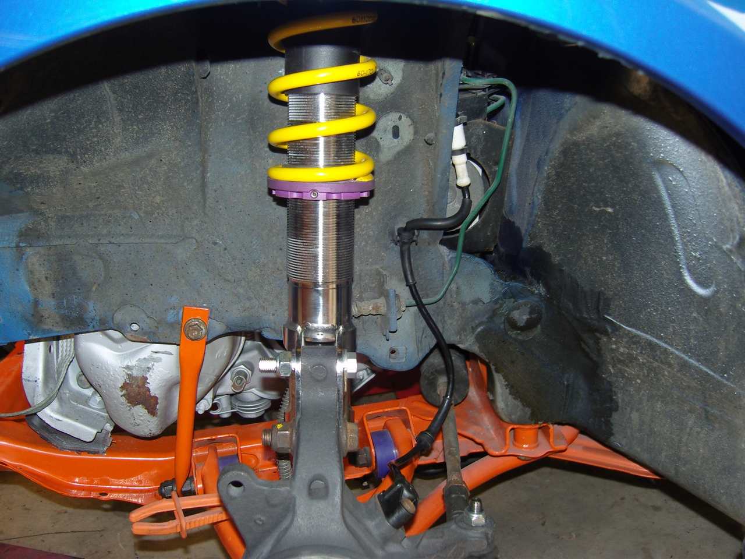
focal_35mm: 34
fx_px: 732
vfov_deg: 41.8
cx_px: 372
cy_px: 280
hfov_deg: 54.0
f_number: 2.8
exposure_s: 1/40
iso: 100
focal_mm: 7.3
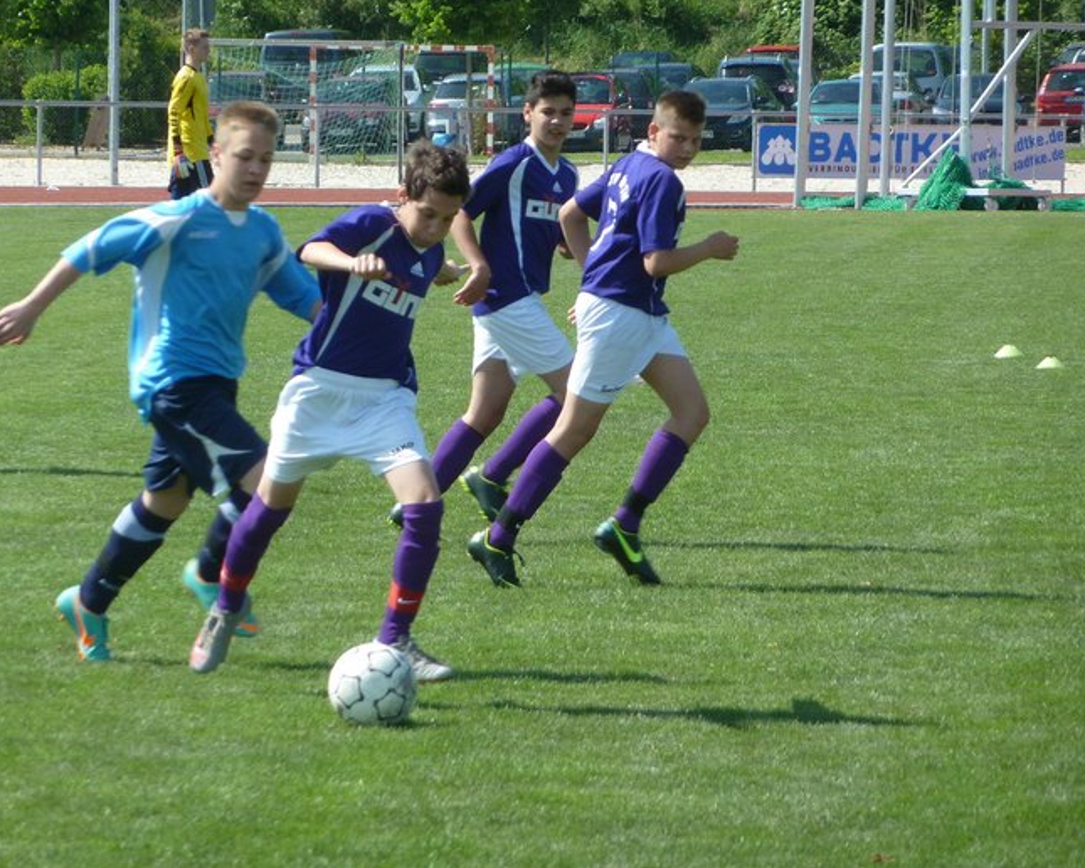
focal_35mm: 318
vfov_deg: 4.9
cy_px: 430
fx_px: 10212
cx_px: 555
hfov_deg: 6.1
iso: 160
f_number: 4.9
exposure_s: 1/500
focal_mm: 49.2
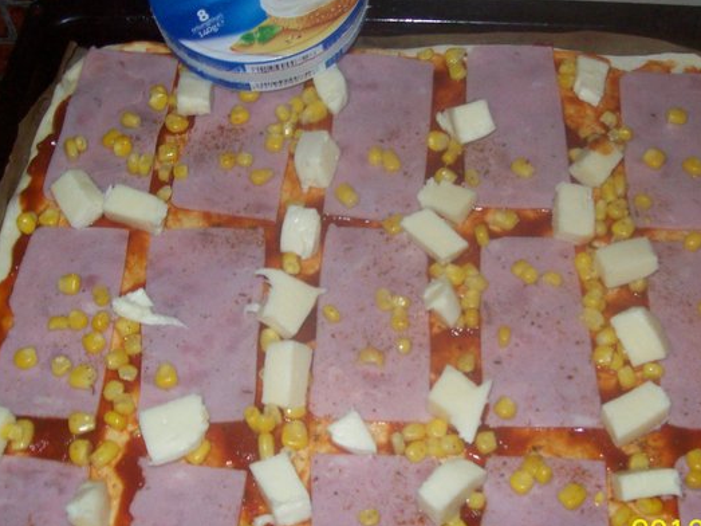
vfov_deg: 29.7
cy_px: 246
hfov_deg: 38.8
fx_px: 992
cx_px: 409
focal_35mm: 49
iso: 200
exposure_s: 1/64
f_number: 2.7
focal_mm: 6
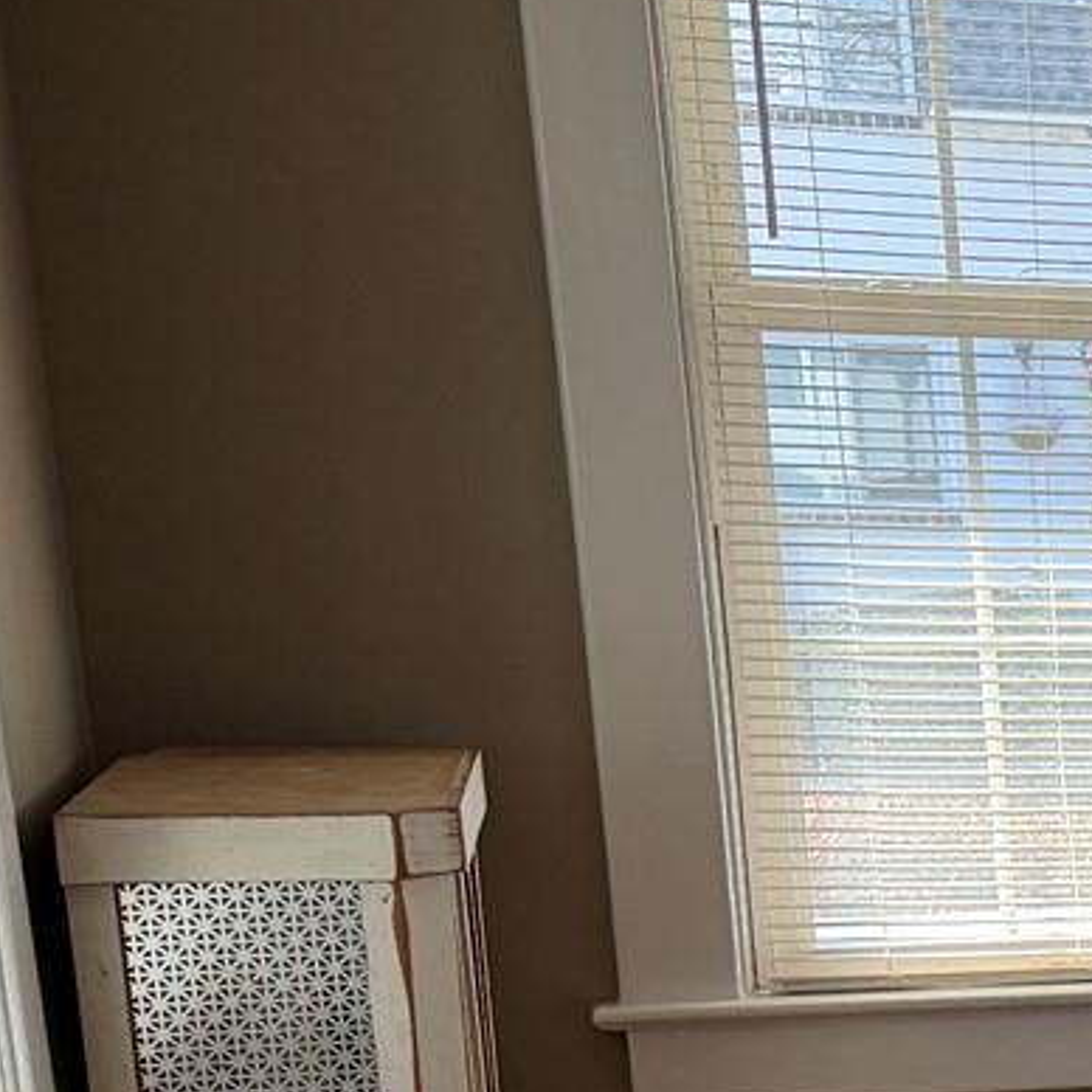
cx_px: 2823
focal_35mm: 112
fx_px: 3997
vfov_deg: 15.0
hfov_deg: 11.8
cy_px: 1309
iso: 125
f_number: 1.78
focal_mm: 6.76
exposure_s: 1/208
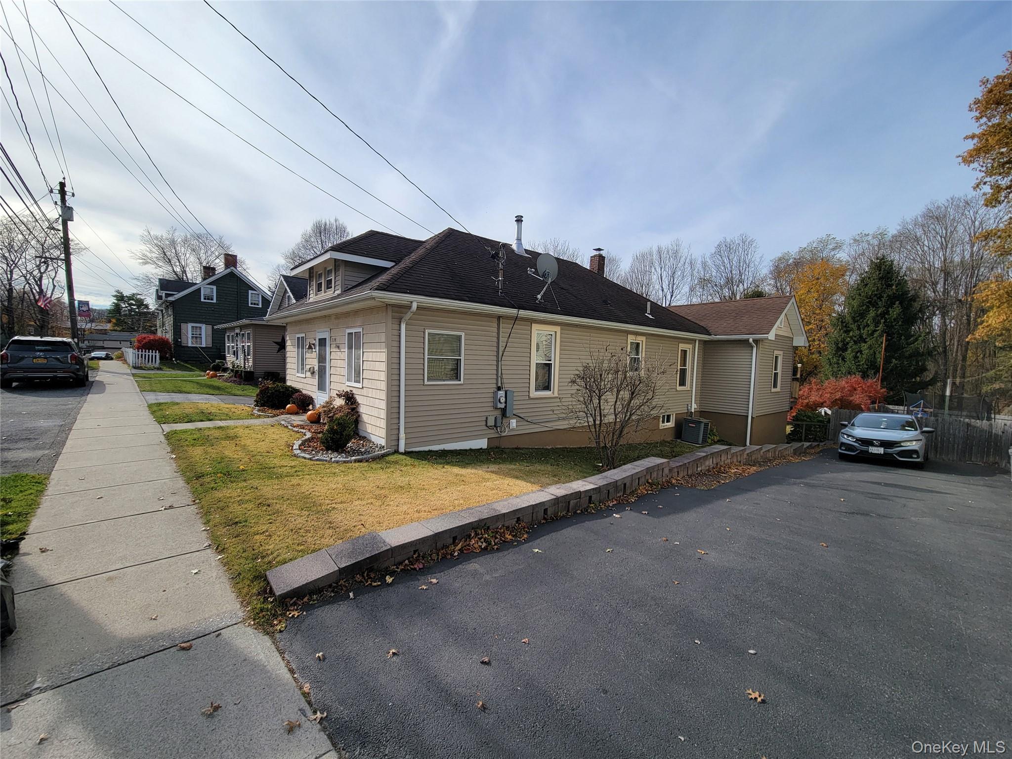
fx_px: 380
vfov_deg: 89.9
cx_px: 506
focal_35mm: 13
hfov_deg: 106.2
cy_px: 380
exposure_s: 1/1899
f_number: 2.2
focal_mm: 2.2
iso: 50
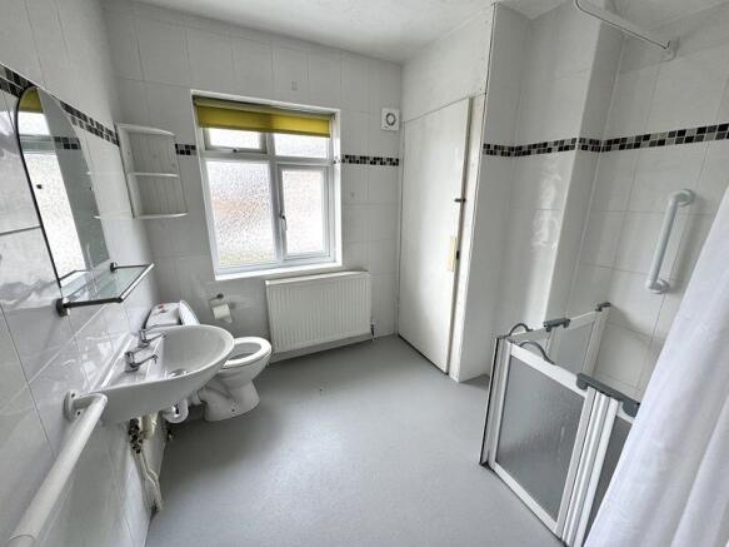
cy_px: 274
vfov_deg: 85.7
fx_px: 295
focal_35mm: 14
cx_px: 364
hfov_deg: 102.1
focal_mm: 2.22
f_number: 2.2
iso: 50
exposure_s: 1/99
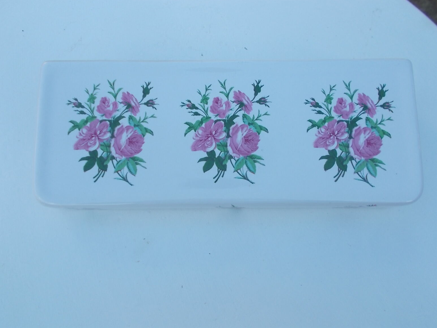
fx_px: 341
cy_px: 169
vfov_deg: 51.4
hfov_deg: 65.3
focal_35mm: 27
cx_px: 222
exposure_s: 1/320
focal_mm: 4.6
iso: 80
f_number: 3.2
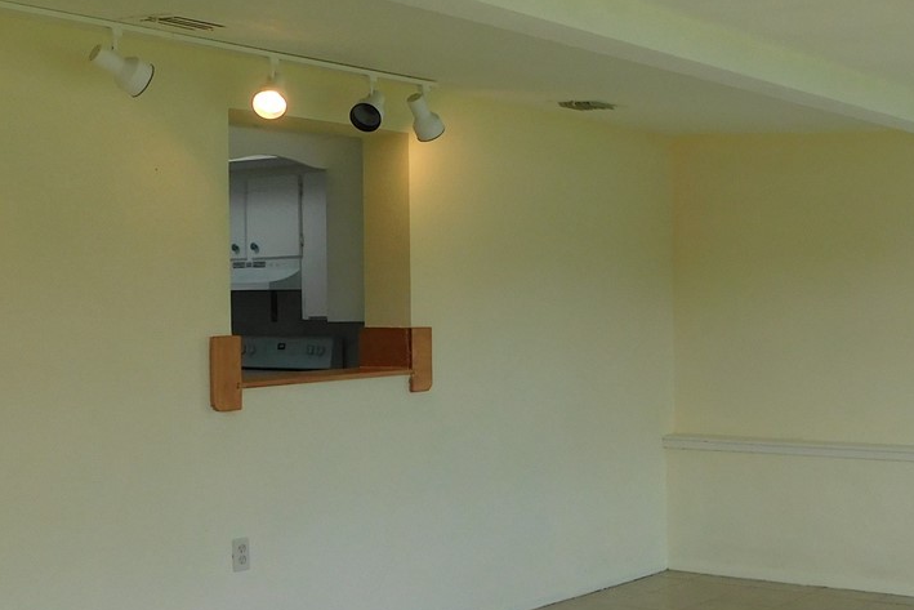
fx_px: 1371
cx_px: 679
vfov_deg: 25.1
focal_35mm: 54
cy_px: 308
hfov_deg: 36.1
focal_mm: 4
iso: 125
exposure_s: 1/125
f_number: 3
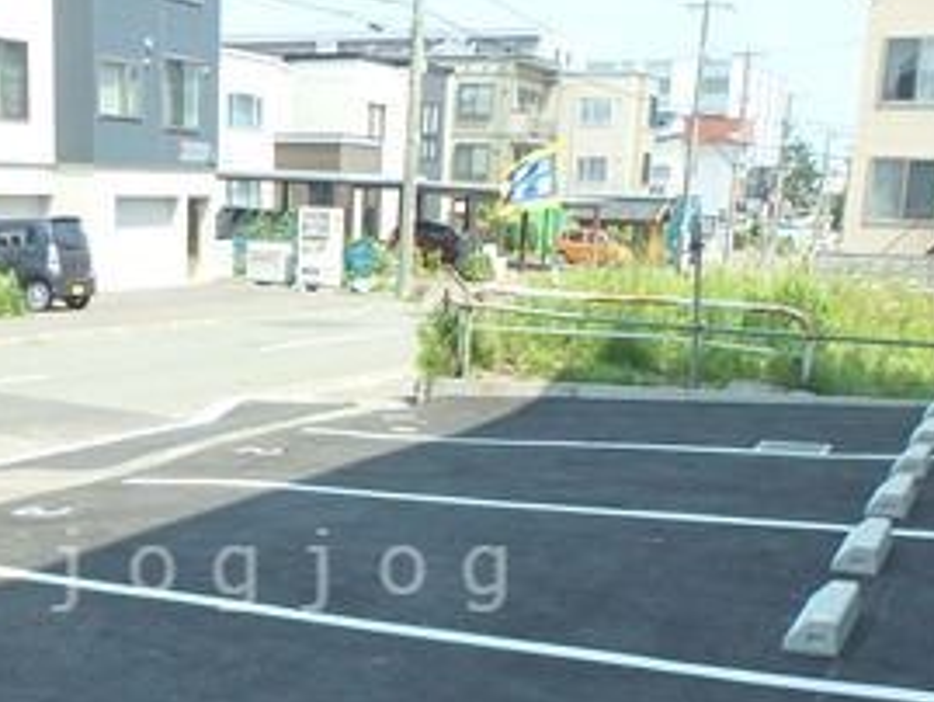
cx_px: 288
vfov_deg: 28.5
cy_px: 570
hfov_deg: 37.6
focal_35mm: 50
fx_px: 1350
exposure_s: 1/400
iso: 125
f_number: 3.5
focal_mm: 3.7
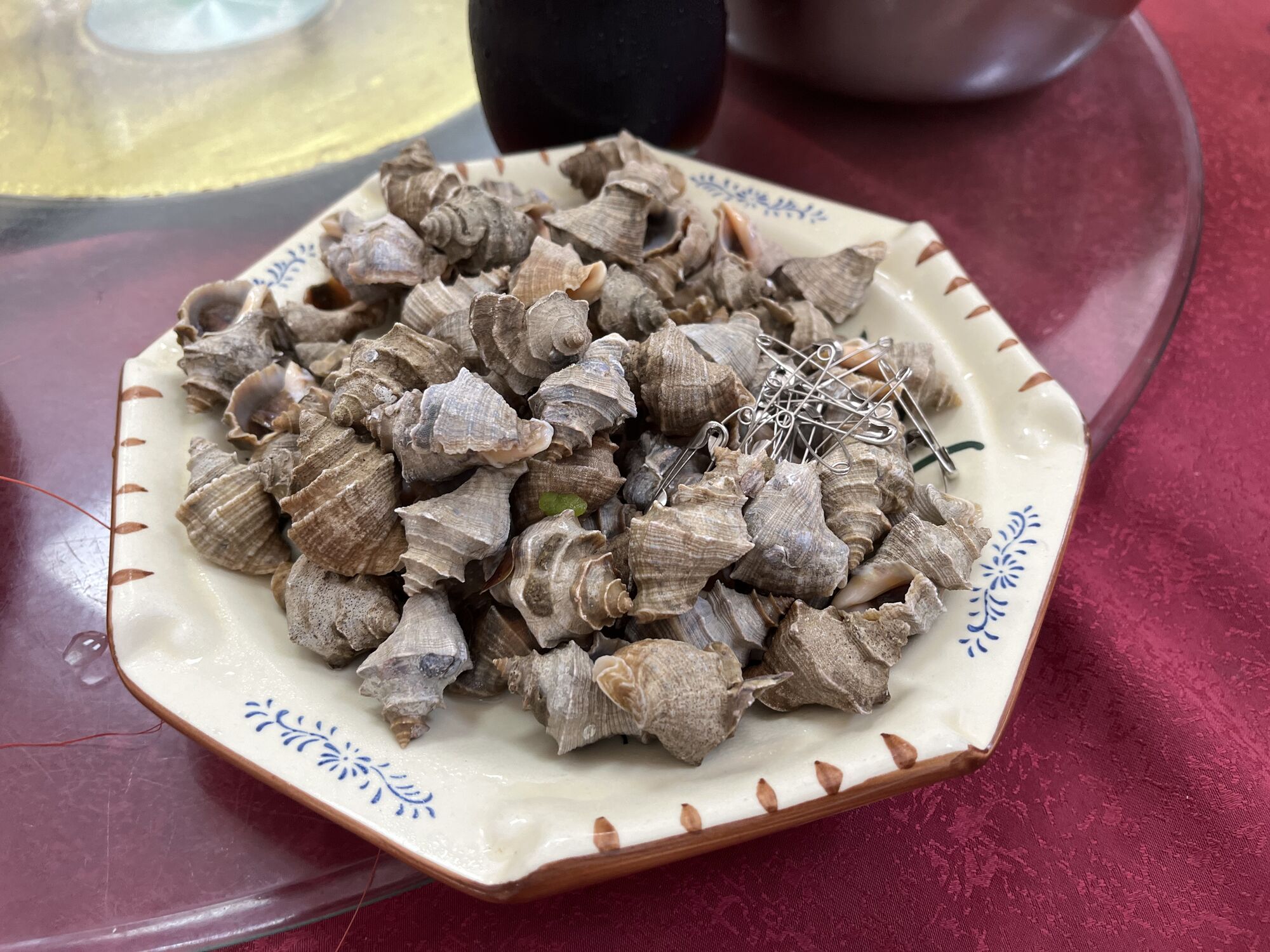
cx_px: 635
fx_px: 954
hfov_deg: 67.3
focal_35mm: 26
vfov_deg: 53.1
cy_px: 476
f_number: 1.6
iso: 125
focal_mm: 5.1
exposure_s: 1/114
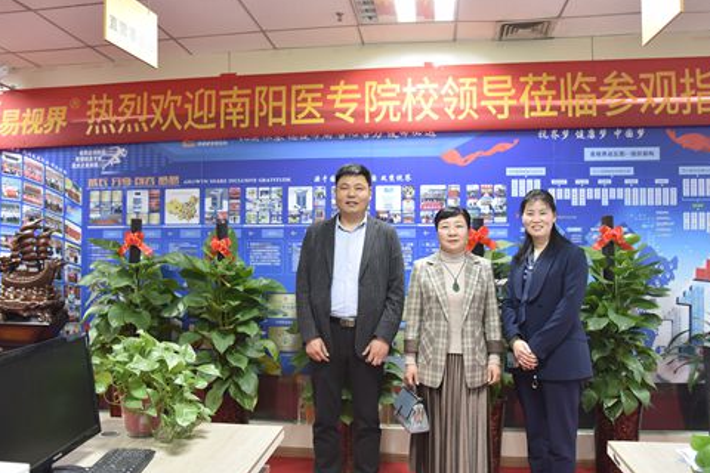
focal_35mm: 30
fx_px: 592
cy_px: 238
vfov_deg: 43.6
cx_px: 348
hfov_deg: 61.9
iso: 1250
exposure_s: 1/13
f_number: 4
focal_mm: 24
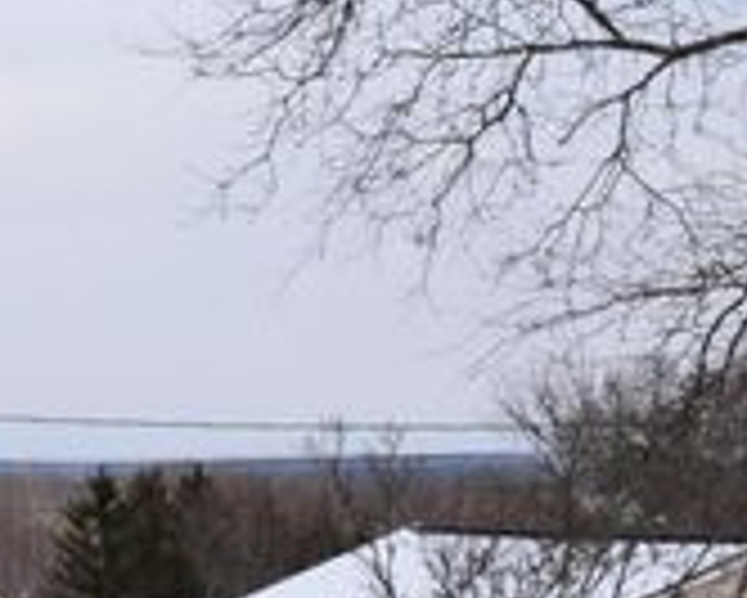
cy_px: 290
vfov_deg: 11.8
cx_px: -68
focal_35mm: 131
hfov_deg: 14.3
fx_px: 2907
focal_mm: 31
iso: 200
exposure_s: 1/400
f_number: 10
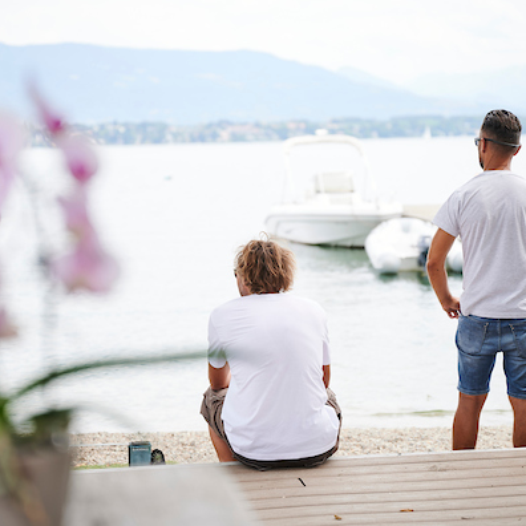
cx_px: 295
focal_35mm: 90
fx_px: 1547
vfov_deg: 19.3
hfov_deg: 19.3
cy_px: 262
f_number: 2.8
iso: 100
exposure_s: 1/500
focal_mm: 70
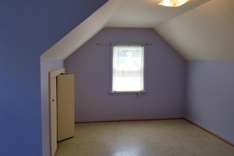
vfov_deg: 46.4
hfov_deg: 65.5
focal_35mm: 28
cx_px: 119
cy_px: 78
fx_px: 182
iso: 50
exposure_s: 1/155
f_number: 1.7
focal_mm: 4.25
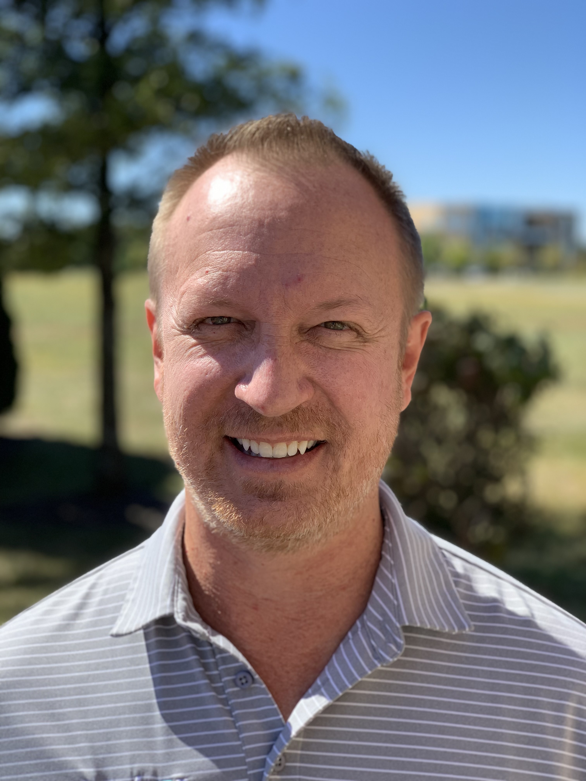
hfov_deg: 28.0
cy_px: 390
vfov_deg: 36.8
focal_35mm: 52
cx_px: 293
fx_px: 1174
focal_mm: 6
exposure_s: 1/387
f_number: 2.4
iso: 16
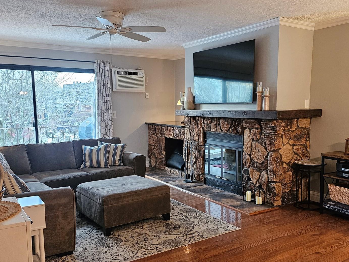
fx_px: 343
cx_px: 198
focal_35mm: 34
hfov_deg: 53.8
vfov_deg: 41.6
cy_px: 155
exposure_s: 1/120
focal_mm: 6.3
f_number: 1.7
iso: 640
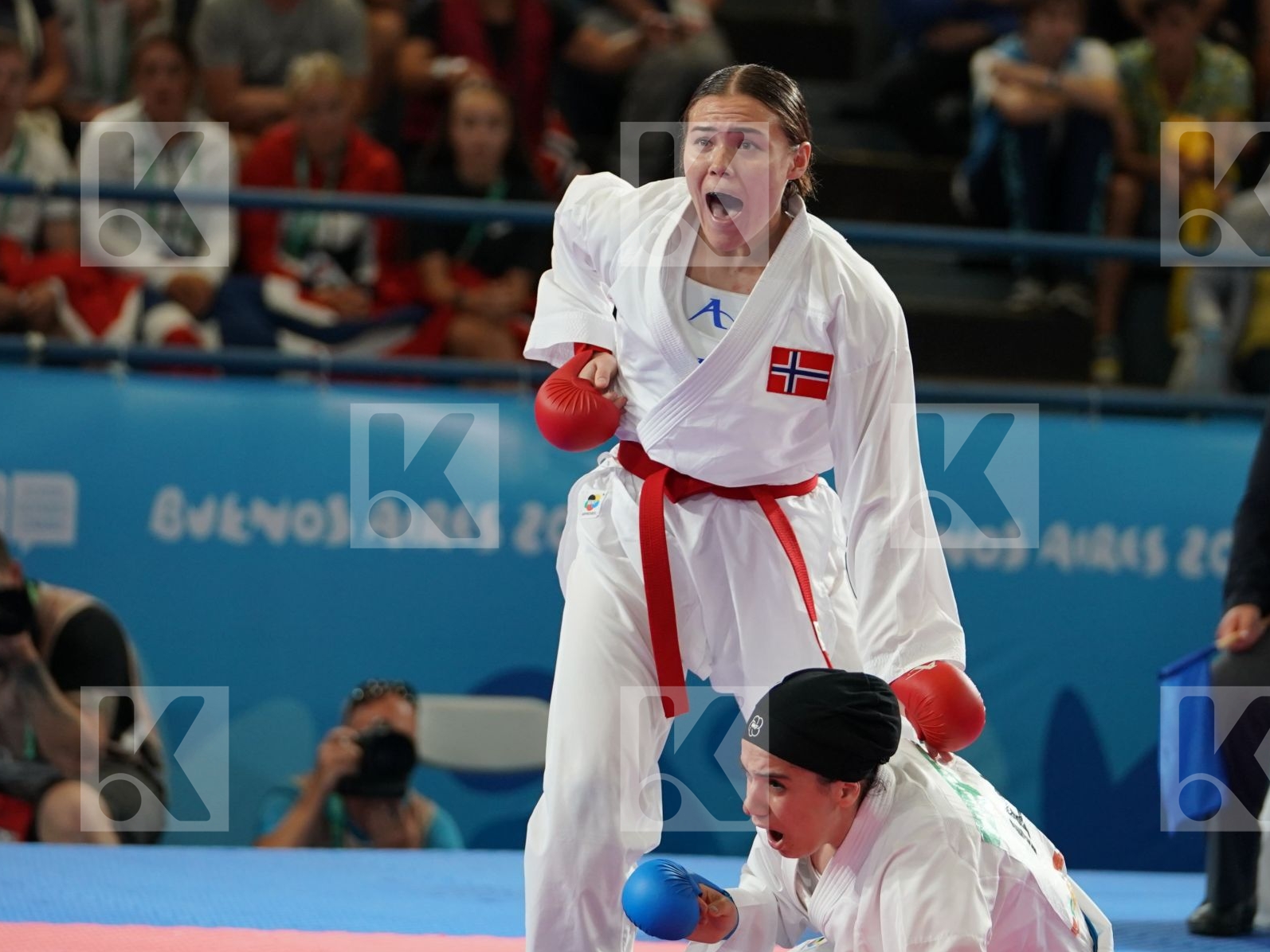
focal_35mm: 254
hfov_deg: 7.8
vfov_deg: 5.9
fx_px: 9320
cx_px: 695
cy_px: 476
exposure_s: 1/1000
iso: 1250
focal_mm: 156
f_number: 2.8
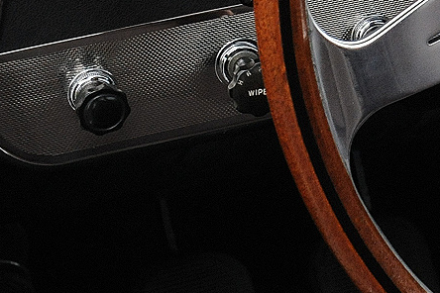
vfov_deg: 6.8
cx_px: 766
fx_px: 2420
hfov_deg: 9.9
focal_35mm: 198
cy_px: -151
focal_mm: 44
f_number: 10
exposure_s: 1/400
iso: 2500
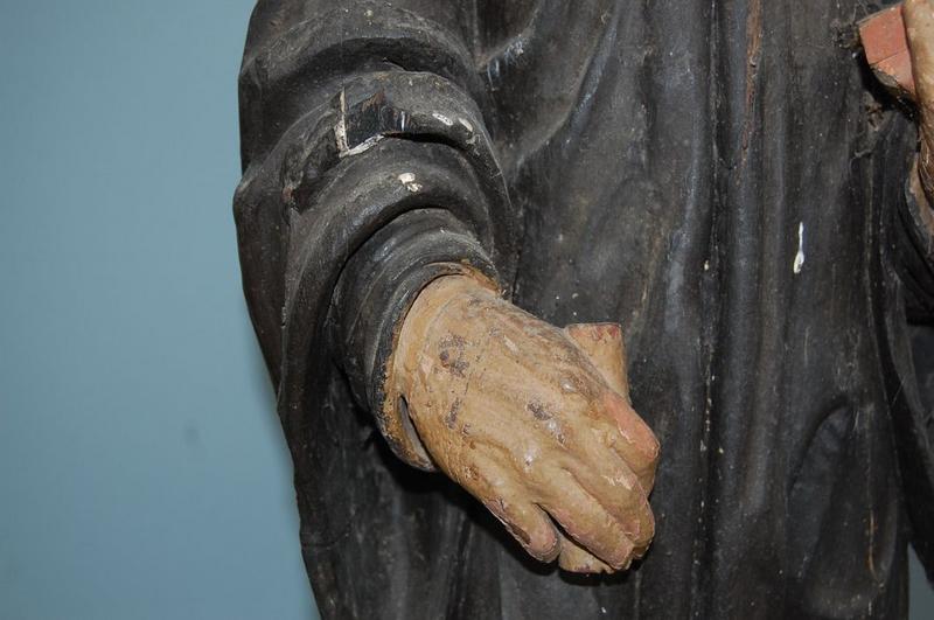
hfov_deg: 35.1
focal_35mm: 57
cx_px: 467
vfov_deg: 23.7
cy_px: 310
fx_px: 1477
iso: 400
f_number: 4.8
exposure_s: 1/60
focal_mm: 38
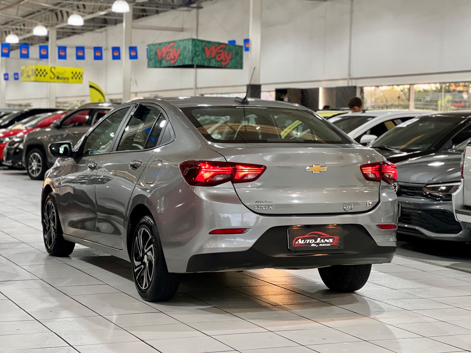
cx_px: 236
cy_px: 176
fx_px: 1048
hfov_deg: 25.3
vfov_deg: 19.1
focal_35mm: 77
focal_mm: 9
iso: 320
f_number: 2.8
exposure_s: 1/40
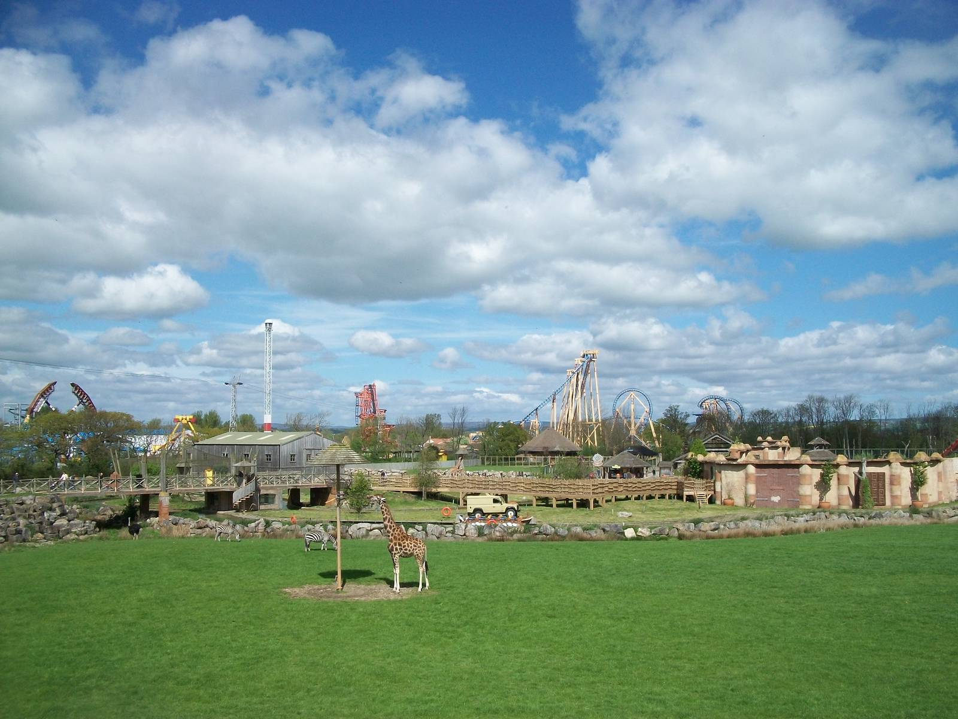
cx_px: 479
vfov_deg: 44.2
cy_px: 360
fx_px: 886
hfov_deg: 56.8
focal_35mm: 32
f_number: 5.5
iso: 80
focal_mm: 5.7
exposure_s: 1/500
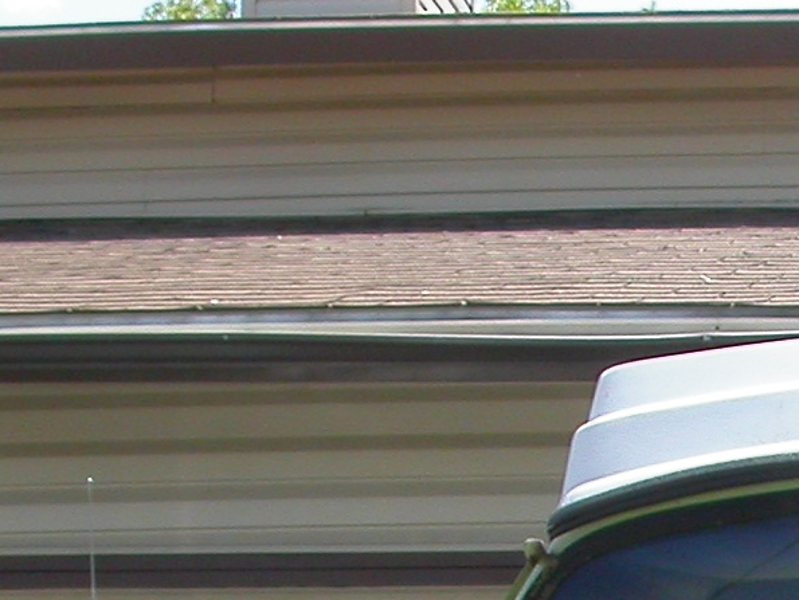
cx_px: 1262
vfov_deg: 9.7
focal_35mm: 145
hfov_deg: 12.8
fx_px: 3349
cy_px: 1079
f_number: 6
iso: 100
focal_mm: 7.85
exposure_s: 1/257
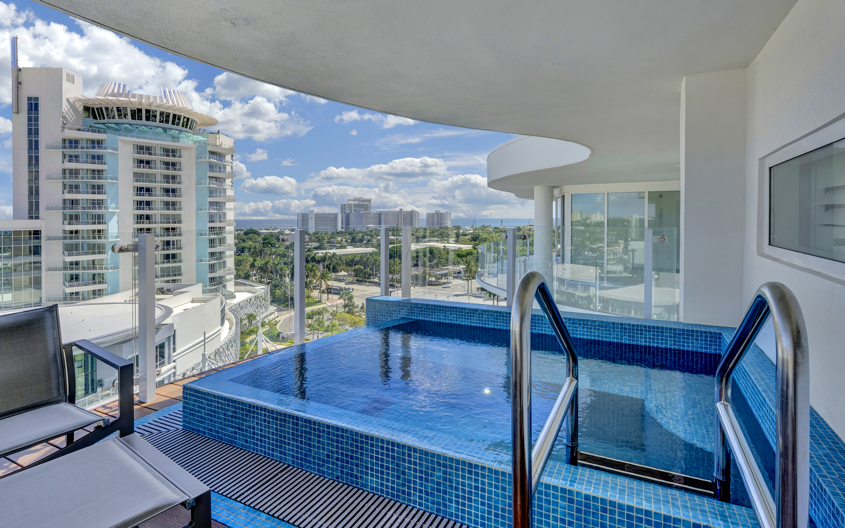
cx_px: 459
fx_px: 392
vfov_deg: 67.5
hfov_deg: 94.0
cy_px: 221
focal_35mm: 17
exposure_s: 1/500
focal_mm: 14.9
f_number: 10
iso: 400
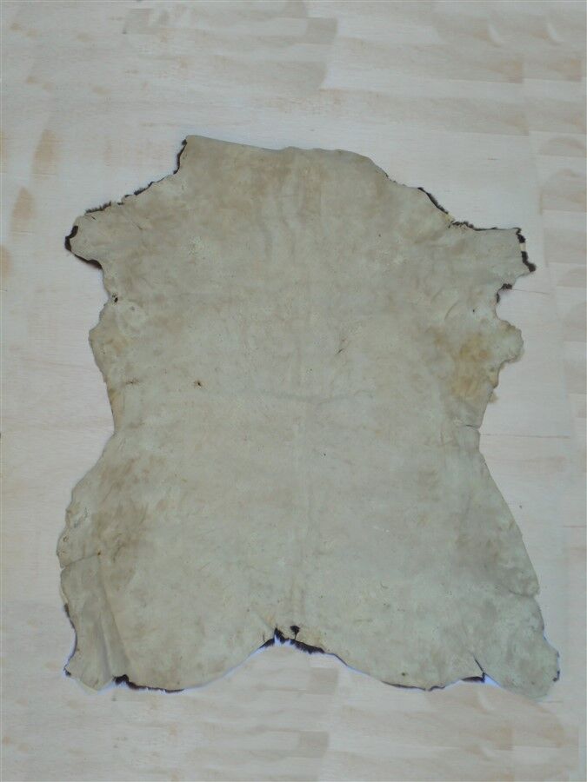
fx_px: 859
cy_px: 391
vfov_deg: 49.0
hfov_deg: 37.7
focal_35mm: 38
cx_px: 294
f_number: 4.2
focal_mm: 6.9
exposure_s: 1/80
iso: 100
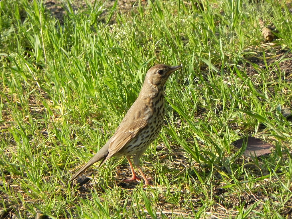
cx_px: 146
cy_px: 110
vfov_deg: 2.2
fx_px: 5719
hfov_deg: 2.9
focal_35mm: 678
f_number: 8
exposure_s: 1/94.1
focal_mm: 120
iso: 160
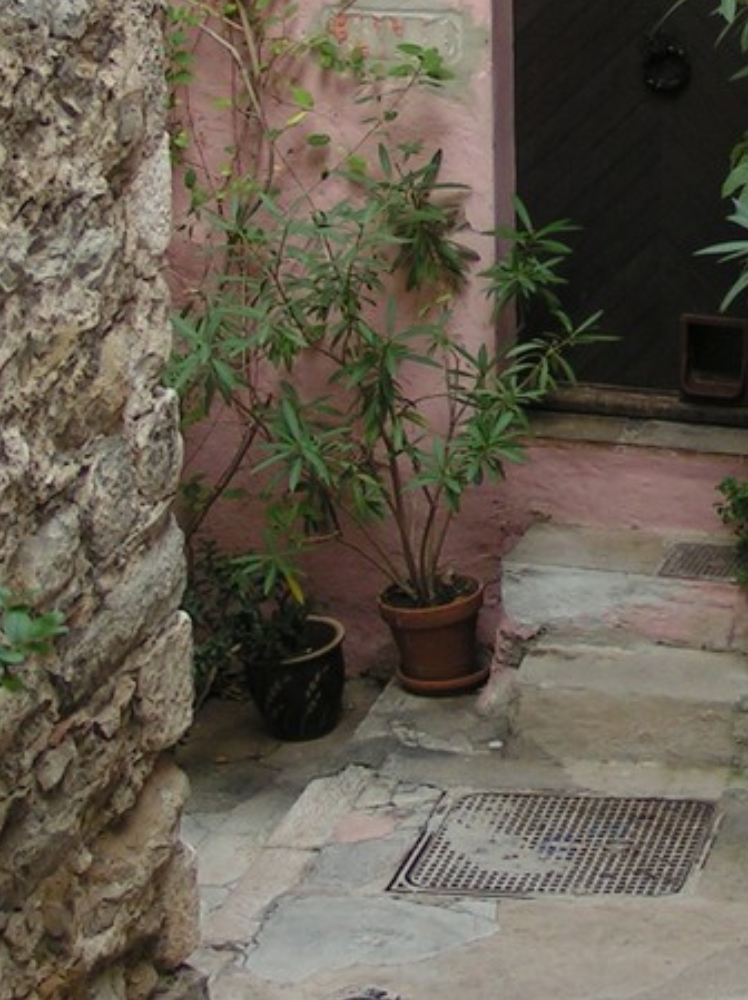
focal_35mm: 107
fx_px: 3087
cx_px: 821
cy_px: 195
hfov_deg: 13.5
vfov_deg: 18.2
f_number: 2.8
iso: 50
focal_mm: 6.9
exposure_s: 1/80
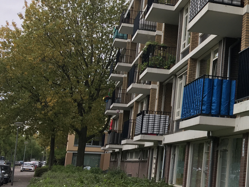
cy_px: 75
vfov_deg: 19.4
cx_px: 325
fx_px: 547
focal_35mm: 76
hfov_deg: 22.8
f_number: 2.2
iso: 25
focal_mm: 4.15
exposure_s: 1/523
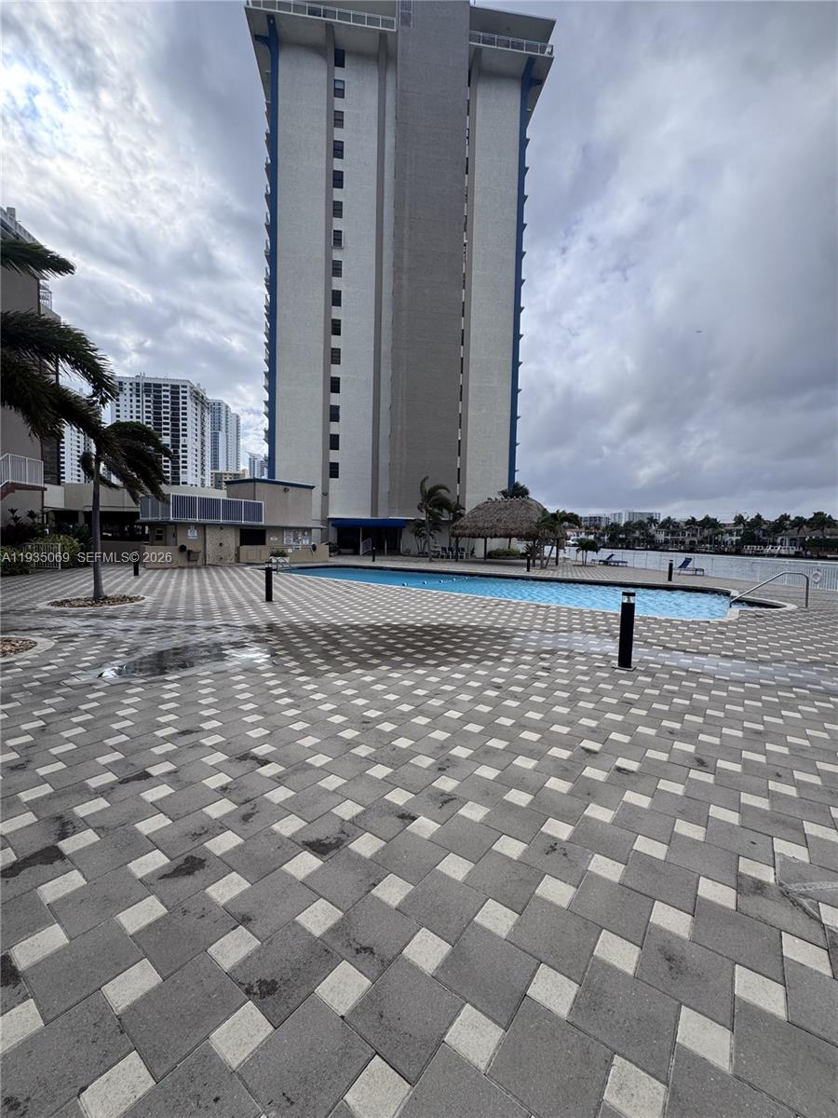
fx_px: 452
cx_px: 419
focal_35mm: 14
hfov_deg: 85.7
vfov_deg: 102.1
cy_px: 559
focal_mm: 2.22
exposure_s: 1/1600
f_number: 2.2
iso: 50
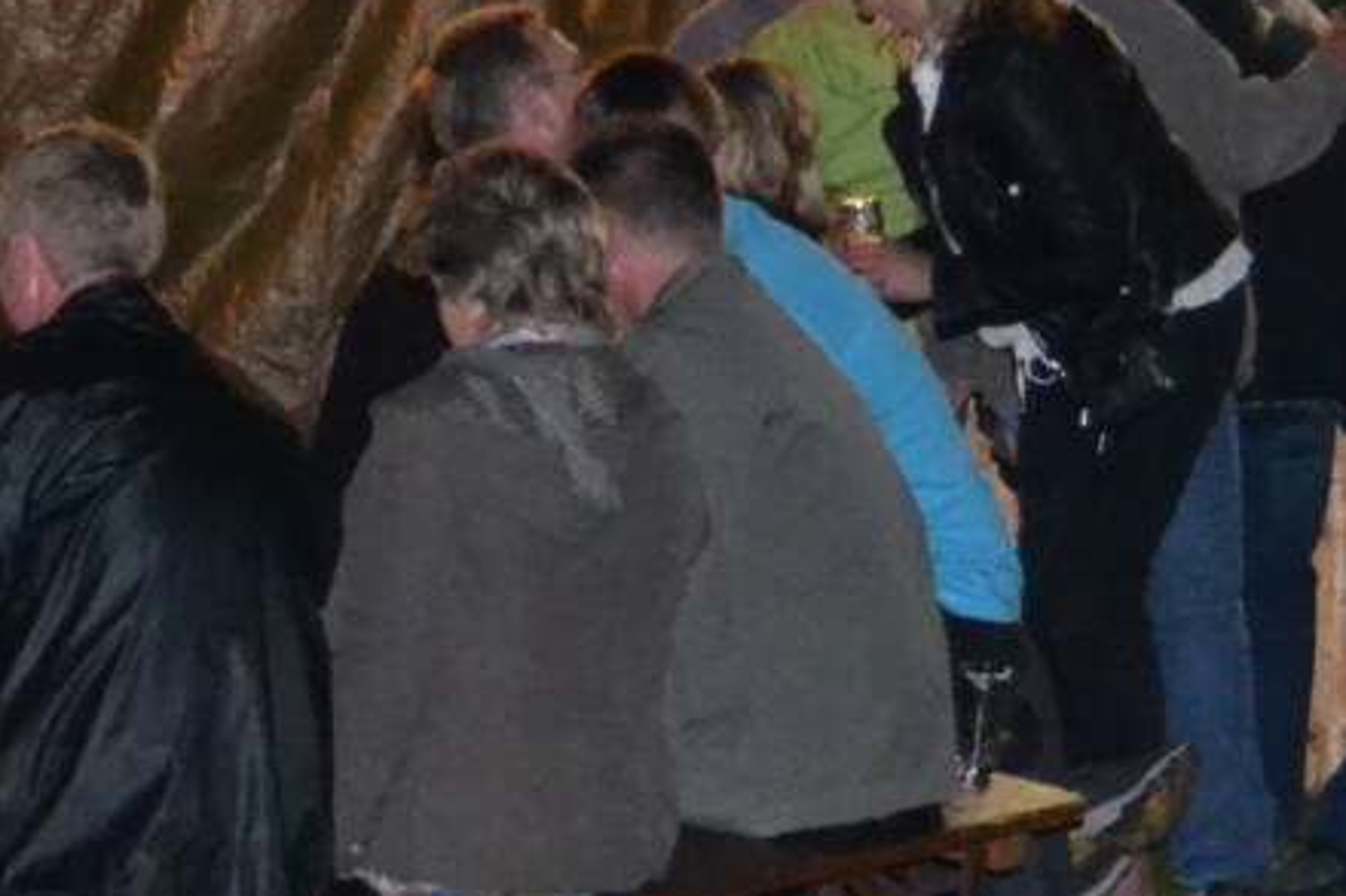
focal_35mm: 229
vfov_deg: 6.0
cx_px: -743
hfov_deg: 8.7
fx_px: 8565
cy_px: 450
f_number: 5
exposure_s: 1/60
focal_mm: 35
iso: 3200
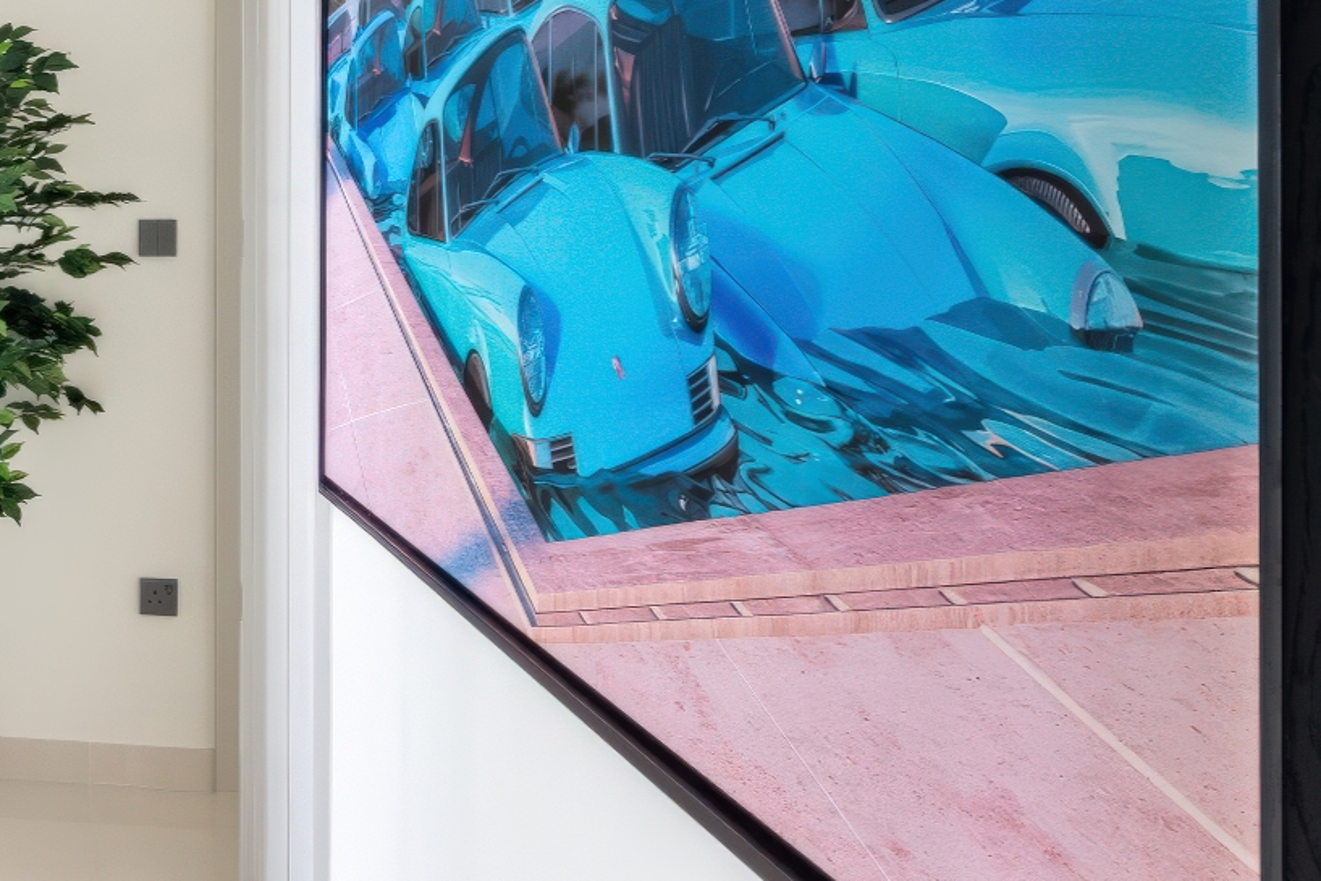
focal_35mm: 47
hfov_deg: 32.4
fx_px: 1725
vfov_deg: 28.4
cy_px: 276
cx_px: -366
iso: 250
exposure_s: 1/2
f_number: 22
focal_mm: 11
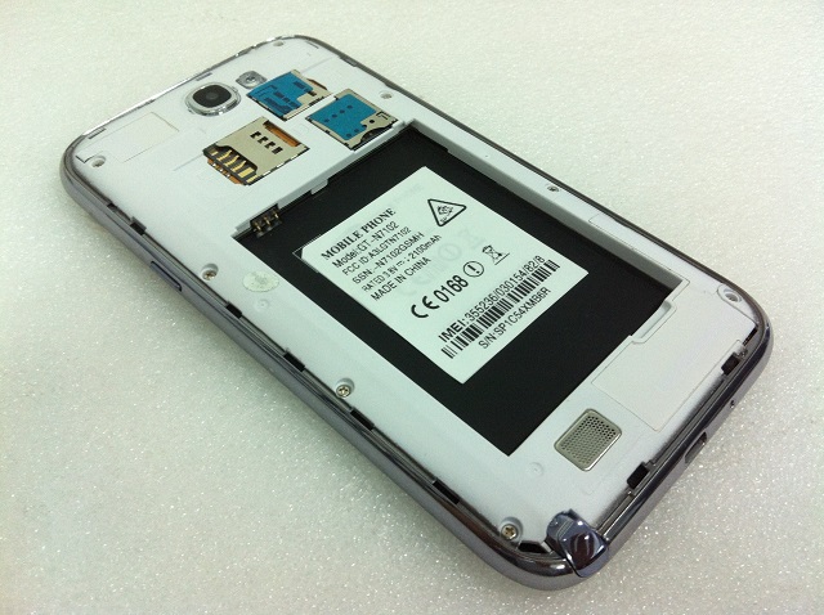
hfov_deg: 52.7
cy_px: 308
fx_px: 832
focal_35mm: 35
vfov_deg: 40.6
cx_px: 412
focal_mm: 3.85
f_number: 2.8
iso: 125
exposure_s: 1/17
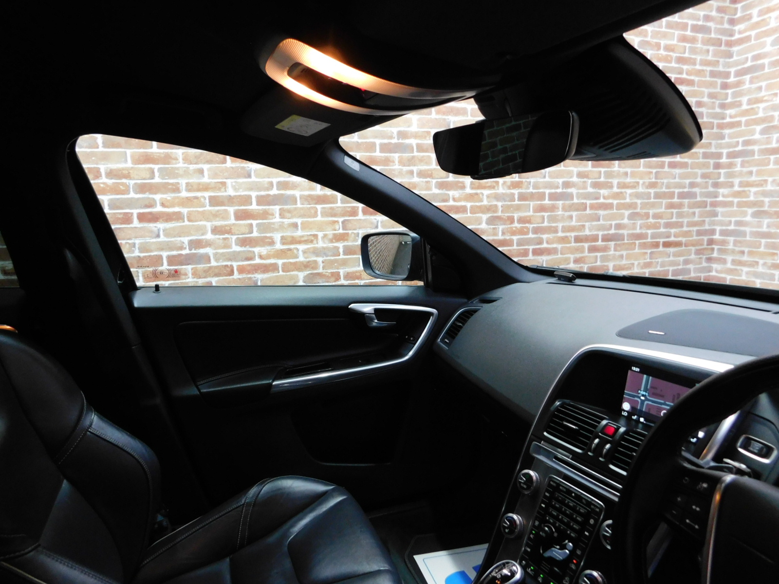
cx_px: 390
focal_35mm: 23
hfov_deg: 73.9
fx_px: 518
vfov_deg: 58.9
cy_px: 292
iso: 400
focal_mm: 4
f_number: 3
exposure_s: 1/20
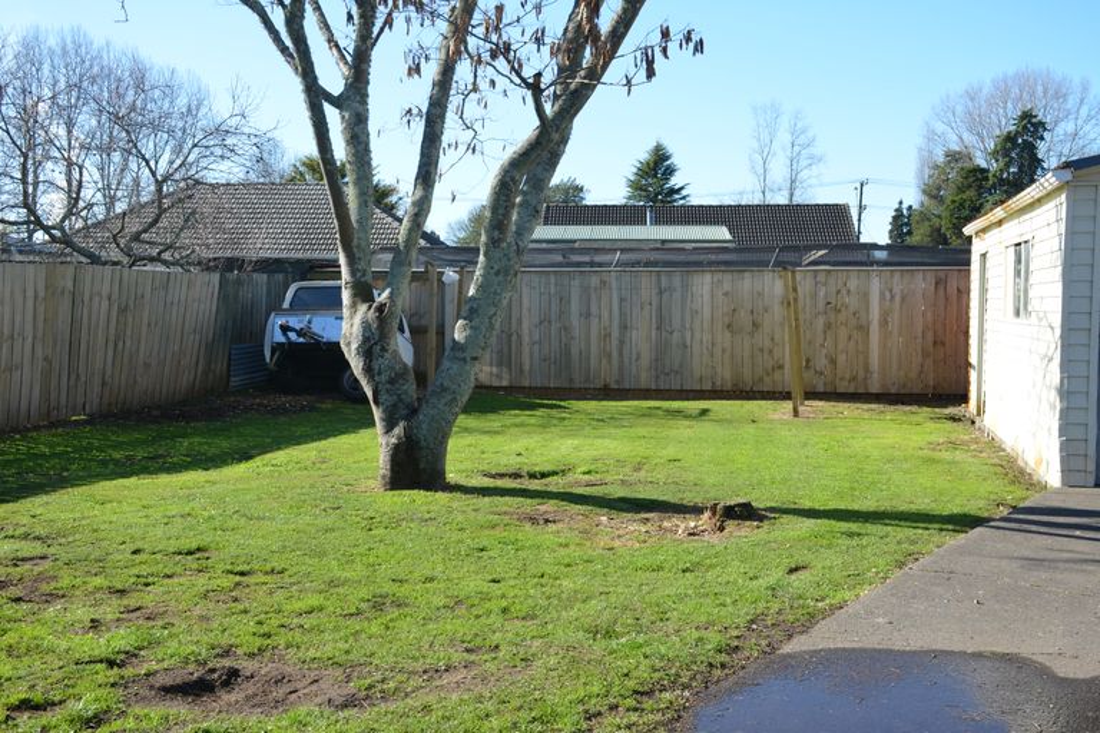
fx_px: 1237
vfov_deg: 33.0
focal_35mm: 40
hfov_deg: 47.9
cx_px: 550
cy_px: 366
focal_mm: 27
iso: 180
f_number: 8
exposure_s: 1/250
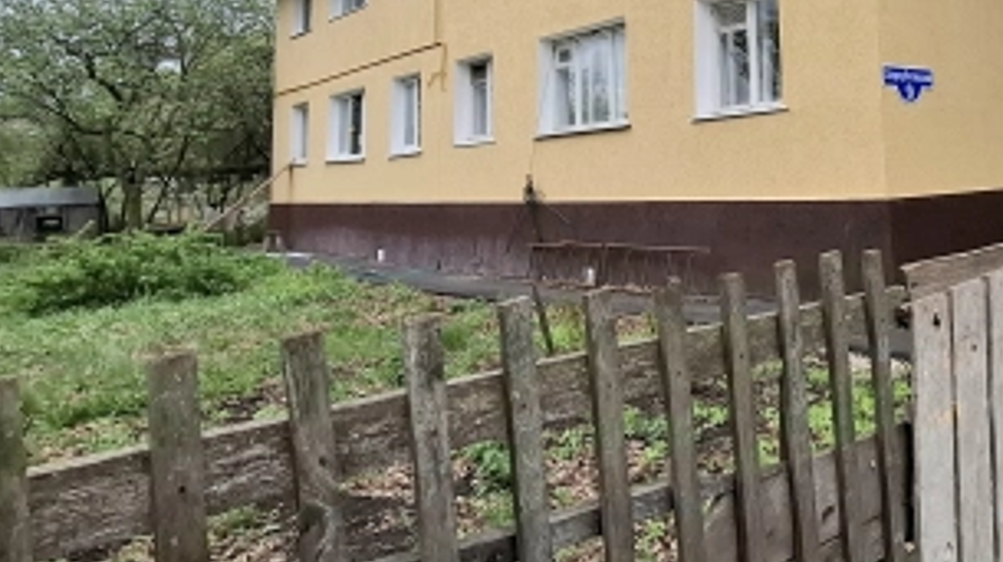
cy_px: 95
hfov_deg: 60.7
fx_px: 771
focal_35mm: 29
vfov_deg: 38.3
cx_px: 802
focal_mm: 1.74
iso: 40
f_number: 2.2
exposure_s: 1/286
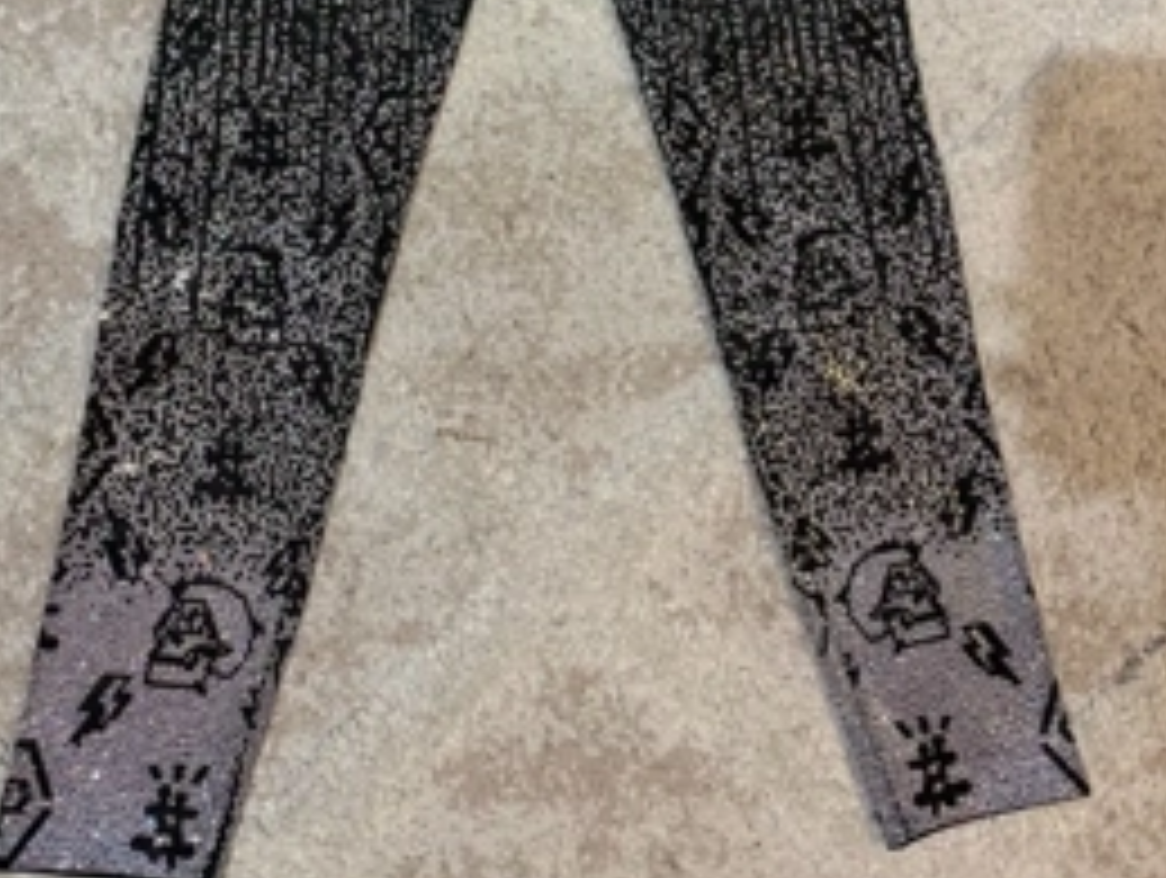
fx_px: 1248
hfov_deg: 50.1
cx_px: 554
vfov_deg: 35.3
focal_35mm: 37
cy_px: 9
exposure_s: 1/40
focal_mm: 6.76
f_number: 1.78
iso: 800
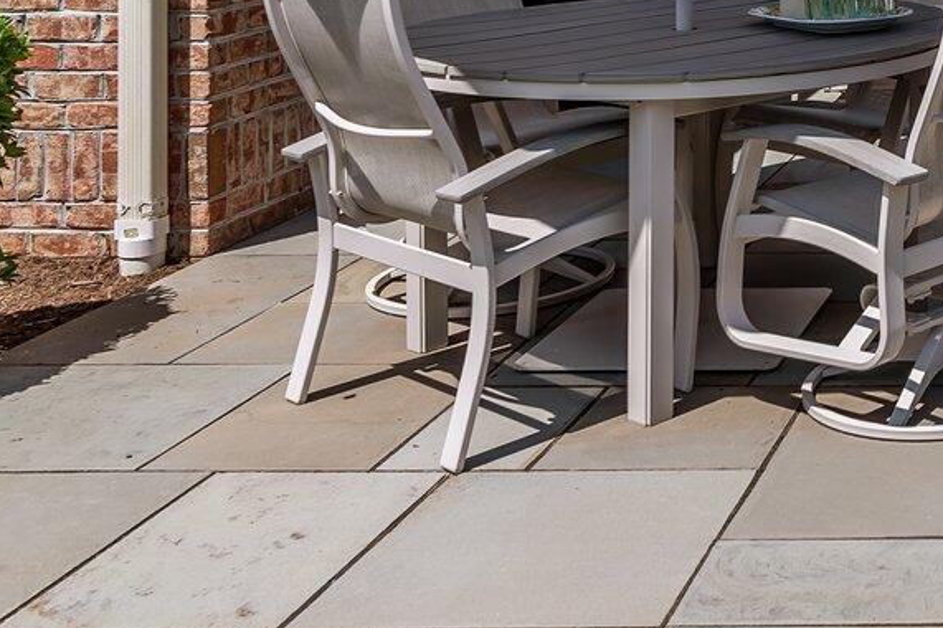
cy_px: -150
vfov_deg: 20.6
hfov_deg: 27.3
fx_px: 1597
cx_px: 1239
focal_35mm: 61
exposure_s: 1/1250
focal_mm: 17
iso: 125
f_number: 4.5
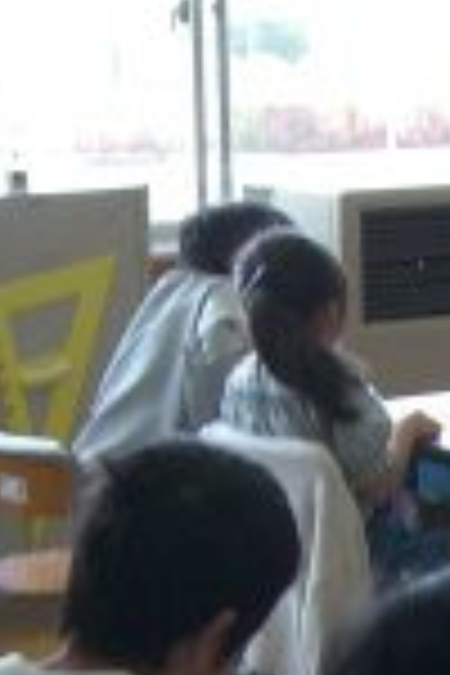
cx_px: 504
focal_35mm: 169
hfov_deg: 8.1
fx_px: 3169
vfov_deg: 12.0
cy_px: 688
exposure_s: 1/60
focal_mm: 6.2
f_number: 2.7
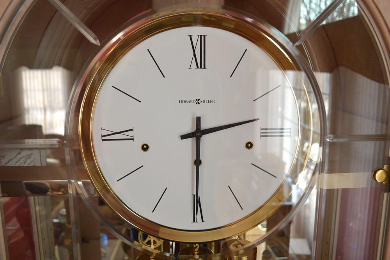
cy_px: 130
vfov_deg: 39.9
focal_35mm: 33
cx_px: 195
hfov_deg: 57.3
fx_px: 357
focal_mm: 22
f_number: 4
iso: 400
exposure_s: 1/60
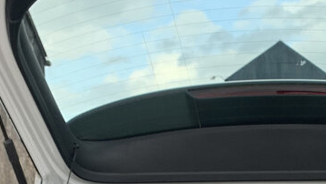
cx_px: 294
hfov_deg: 20.7
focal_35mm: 101
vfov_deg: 10.6
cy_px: 413
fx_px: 873
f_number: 1.8
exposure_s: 1/422
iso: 25
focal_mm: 4.25
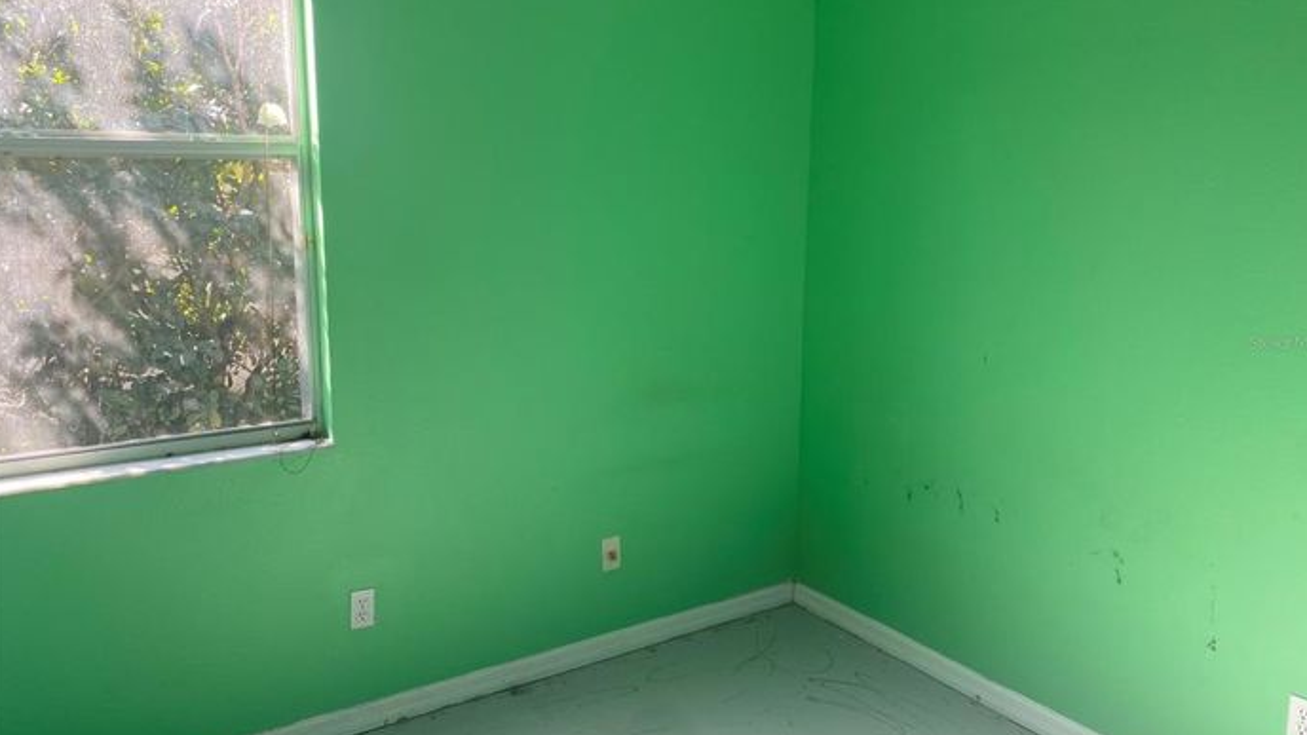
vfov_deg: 40.2
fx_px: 1005
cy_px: 342
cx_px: 658
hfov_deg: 66.1
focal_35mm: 29
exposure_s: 1/121
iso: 64
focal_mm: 4.25
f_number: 1.8
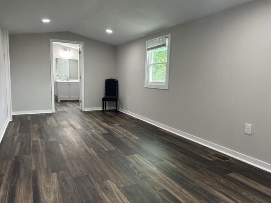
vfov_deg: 53.1
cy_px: 102
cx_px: 136
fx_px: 204
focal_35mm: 26
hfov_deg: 67.3
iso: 80
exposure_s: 1/60
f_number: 1.5
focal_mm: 5.7
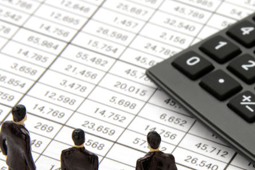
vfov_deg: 3.8
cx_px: 193
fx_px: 2579
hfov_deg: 5.7
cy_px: 121
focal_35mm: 364
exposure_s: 1/60
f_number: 25
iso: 400
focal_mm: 190
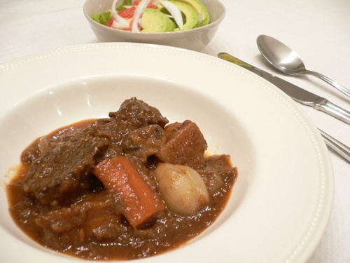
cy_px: 132
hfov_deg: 52.6
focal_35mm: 35
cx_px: 175
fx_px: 354
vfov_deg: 40.7
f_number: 2.8
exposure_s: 1/8
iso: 100
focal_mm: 5.8
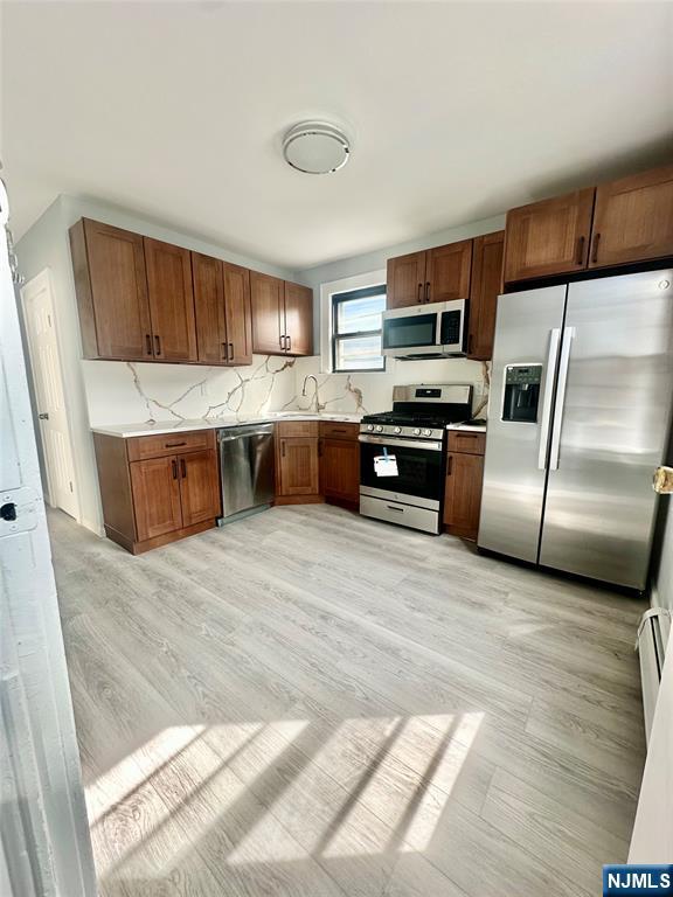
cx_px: 336
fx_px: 363
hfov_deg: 85.7
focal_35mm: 14
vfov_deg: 102.1
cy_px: 448
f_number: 2.2
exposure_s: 1/99
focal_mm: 2.22
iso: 80
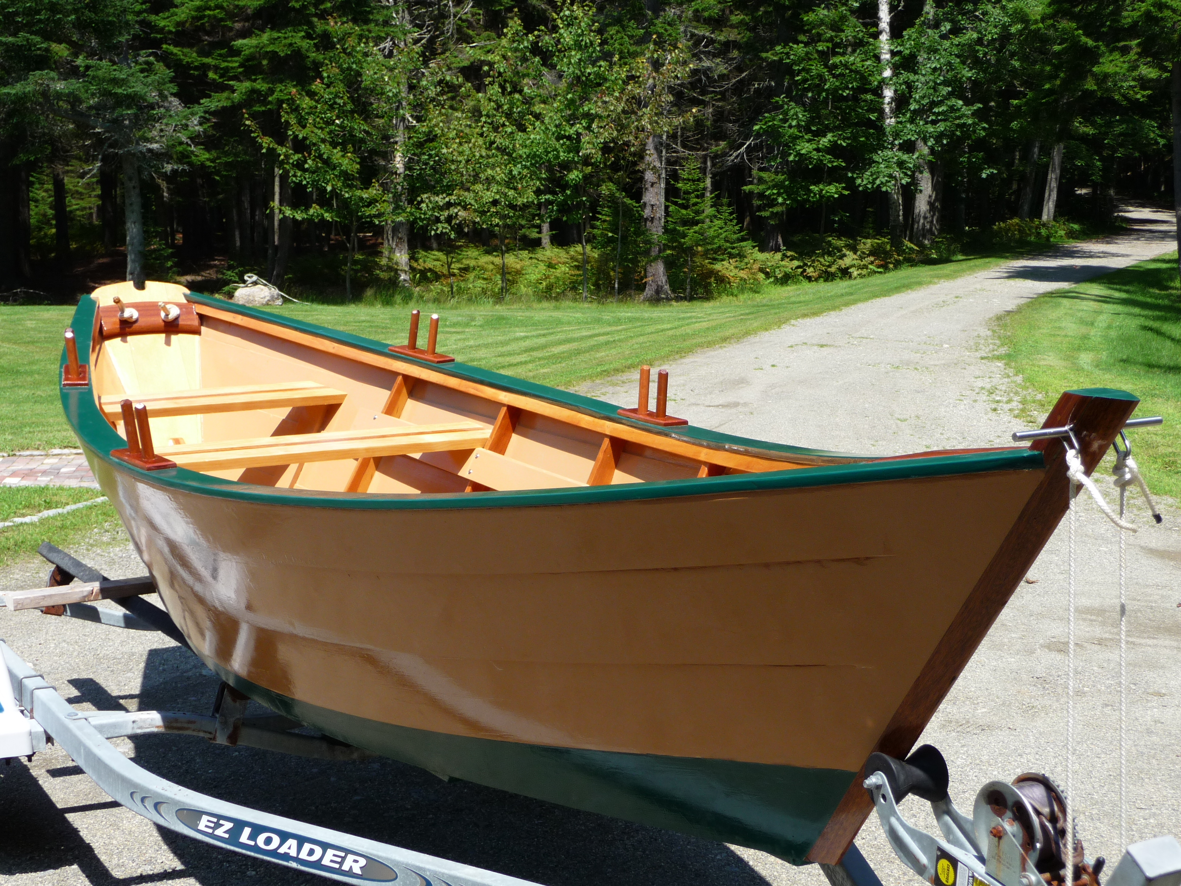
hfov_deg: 34.9
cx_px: 590
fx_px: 1876
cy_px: 443
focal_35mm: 55
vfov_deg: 26.6
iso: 100
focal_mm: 9.3
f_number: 4.3
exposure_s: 1/400
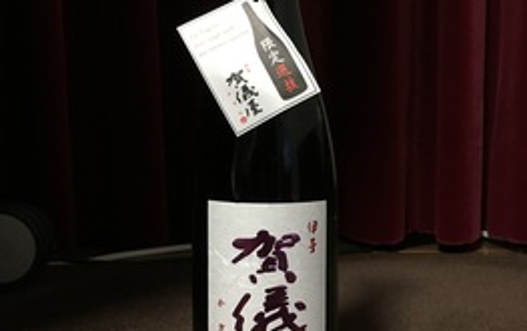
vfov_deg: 30.6
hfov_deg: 47.1
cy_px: 169
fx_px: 604
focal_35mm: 42
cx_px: 267
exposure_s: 1/15
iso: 200
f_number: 2.2
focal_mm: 4.15
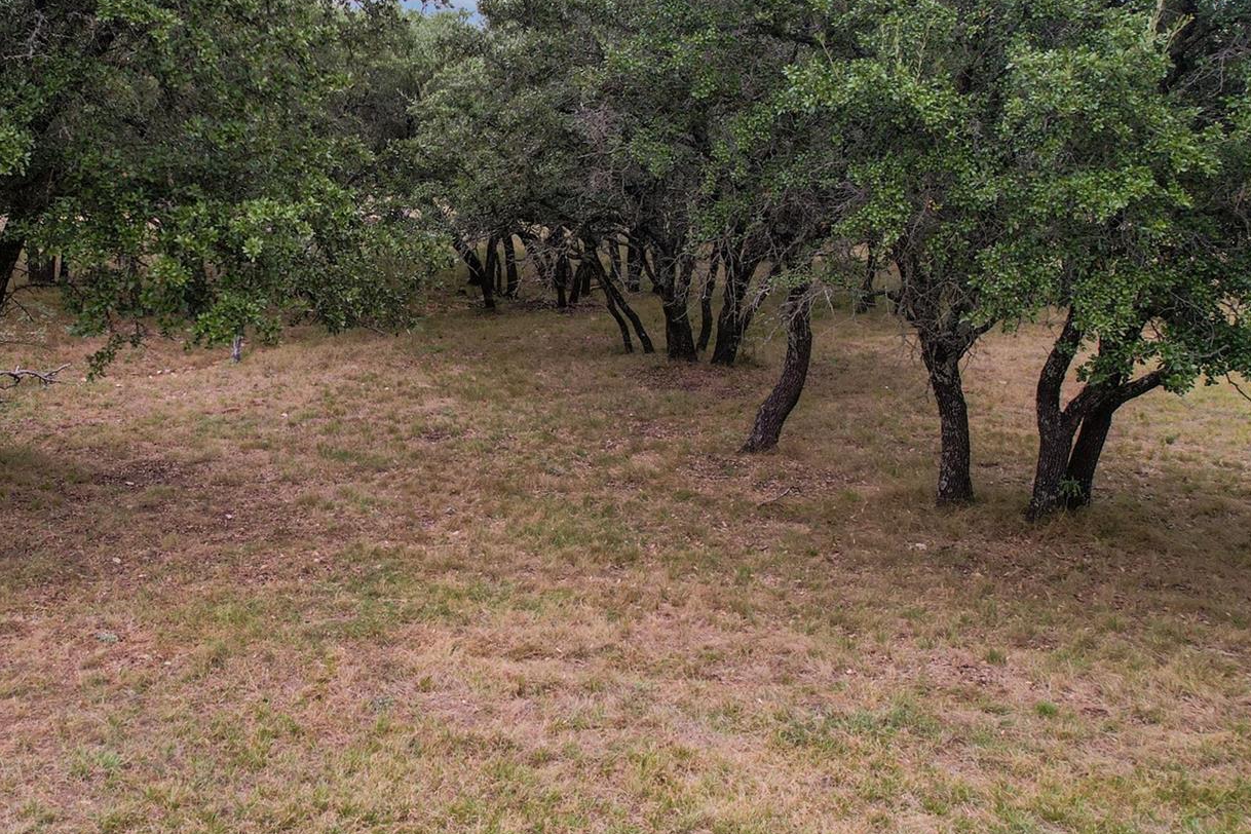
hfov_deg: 50.0
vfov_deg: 35.2
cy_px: 216
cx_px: 328
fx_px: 1286
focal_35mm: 37
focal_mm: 8.38
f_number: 2.8
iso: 110
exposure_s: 1/15
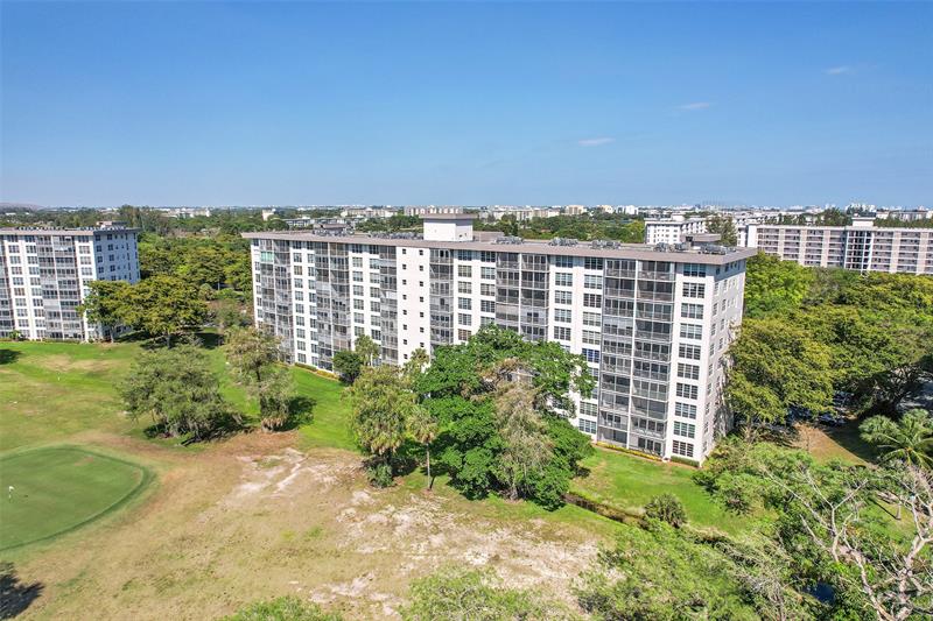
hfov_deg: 78.6
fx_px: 570
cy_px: 310
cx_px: 466
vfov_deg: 57.2
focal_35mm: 22
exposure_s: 1/2500
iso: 110
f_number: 2.8
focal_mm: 8.38
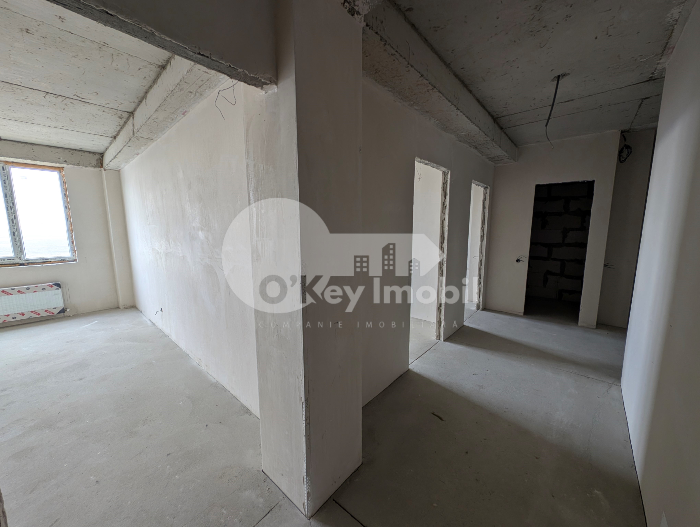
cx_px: 350
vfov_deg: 94.6
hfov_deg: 110.5
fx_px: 243
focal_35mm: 12
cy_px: 264
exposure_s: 1/23.8
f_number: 1.95
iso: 38
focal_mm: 2.23
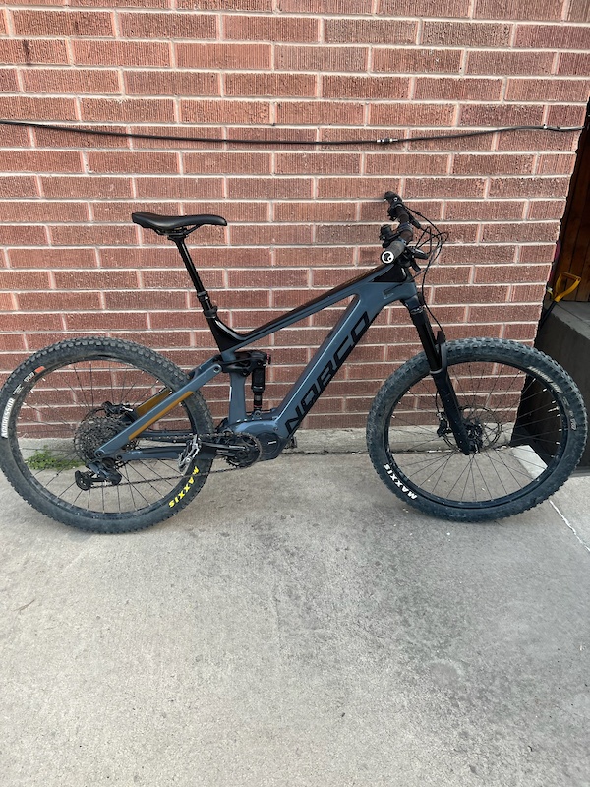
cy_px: 394
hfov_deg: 53.1
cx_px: 295
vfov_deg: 67.3
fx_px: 591
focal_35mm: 26
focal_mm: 5.7
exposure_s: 1/121
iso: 80
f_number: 1.5
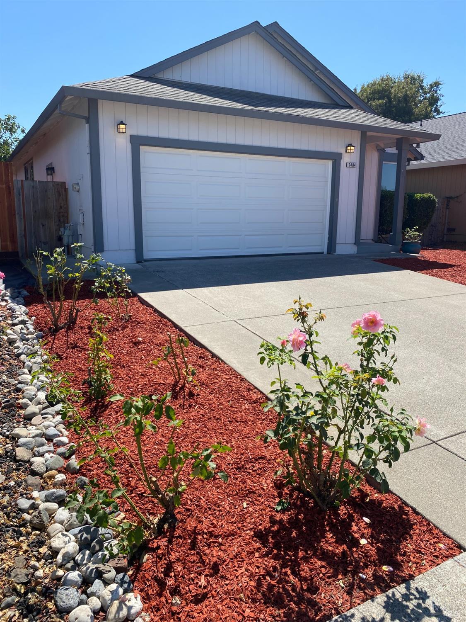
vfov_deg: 67.3
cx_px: 233
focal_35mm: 26
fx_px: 467
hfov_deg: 53.1
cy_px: 311
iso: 32
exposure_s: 1/2105
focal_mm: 4.25
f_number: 1.8
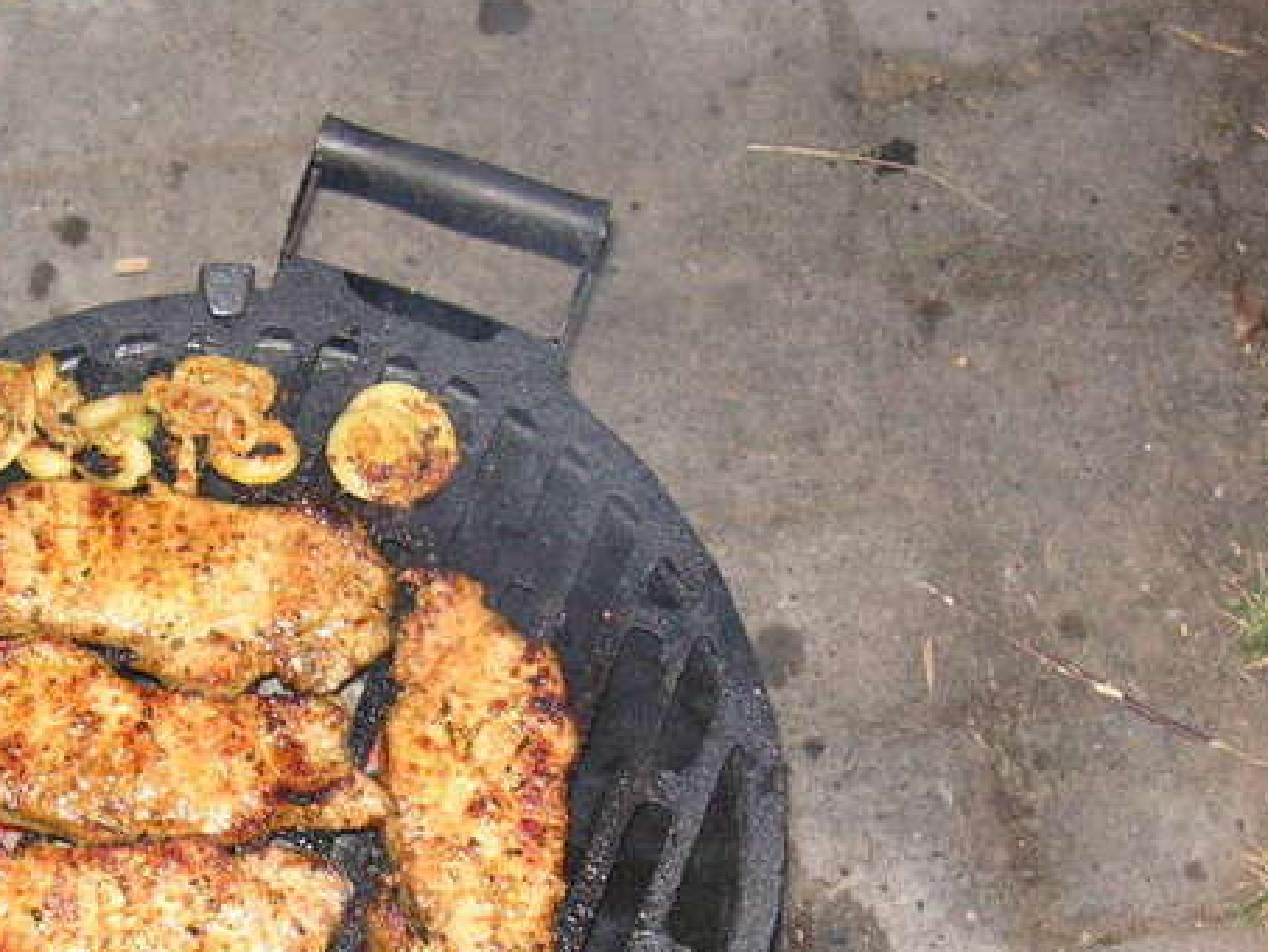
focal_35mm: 83
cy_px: 826
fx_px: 3041
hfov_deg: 23.2
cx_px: 232
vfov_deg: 17.6
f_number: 3.3
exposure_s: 1/45
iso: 160
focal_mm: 7.8
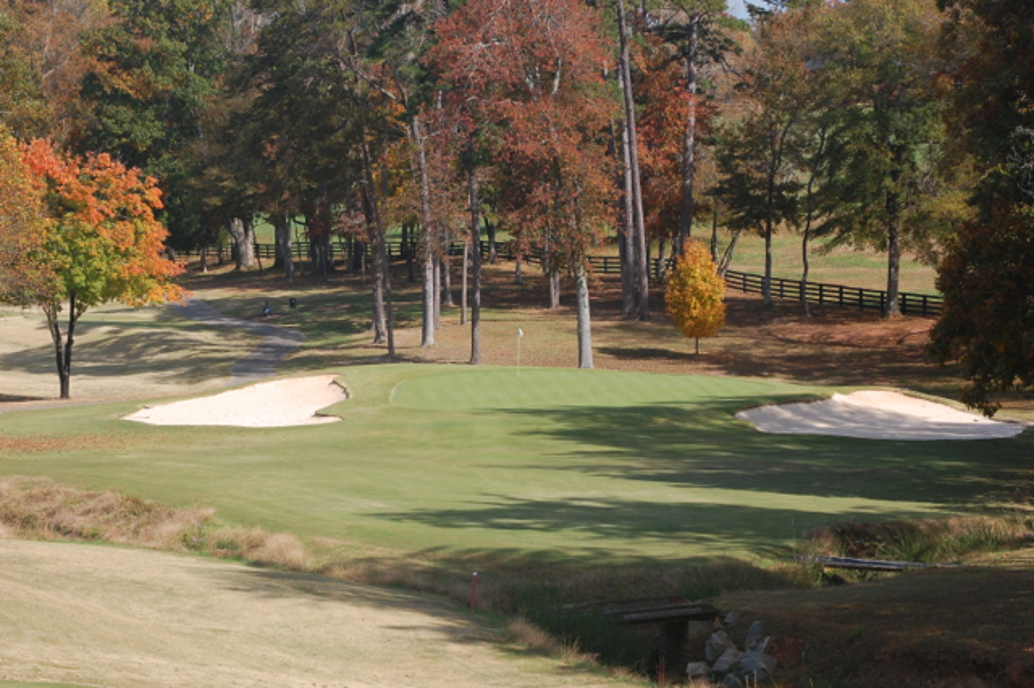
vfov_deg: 9.6
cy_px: 344
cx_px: 517
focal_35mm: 142
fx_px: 4091
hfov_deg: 14.4
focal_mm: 95
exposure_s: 1/200
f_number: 10
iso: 400
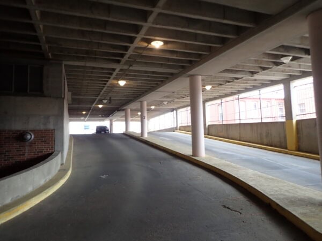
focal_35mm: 25
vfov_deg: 54.9
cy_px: 120
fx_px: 233
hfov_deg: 69.4
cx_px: 161
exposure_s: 1/60
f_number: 2
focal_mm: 4.5
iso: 125
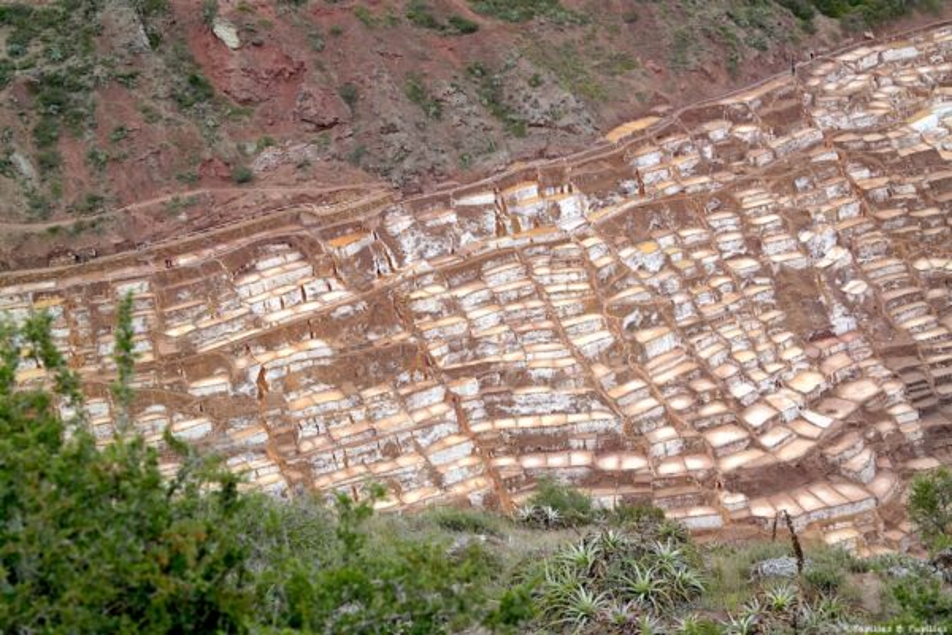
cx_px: 476
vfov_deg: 17.7
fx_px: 2036
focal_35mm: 77
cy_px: 318
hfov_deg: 26.3
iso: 100
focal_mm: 50
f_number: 5.6
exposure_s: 1/160
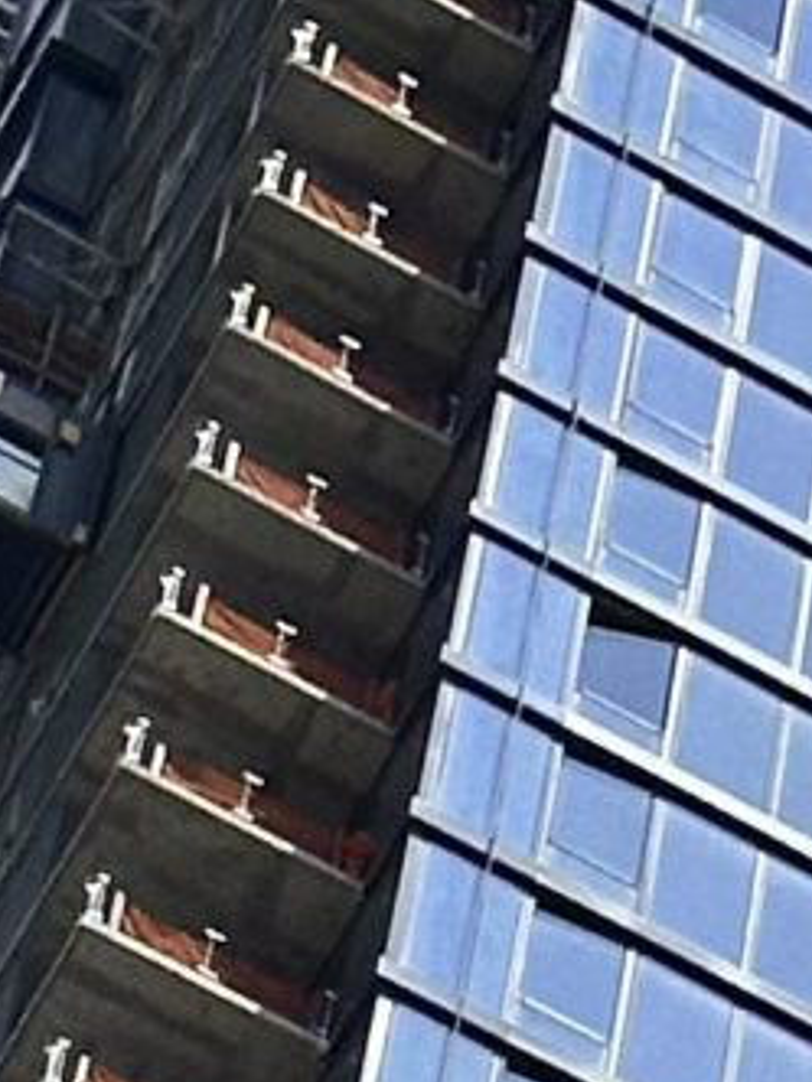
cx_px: 1856
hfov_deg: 4.0
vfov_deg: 5.2
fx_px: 11572
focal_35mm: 370
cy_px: 2578
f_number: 1.78
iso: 64
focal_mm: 6.86
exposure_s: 1/18868
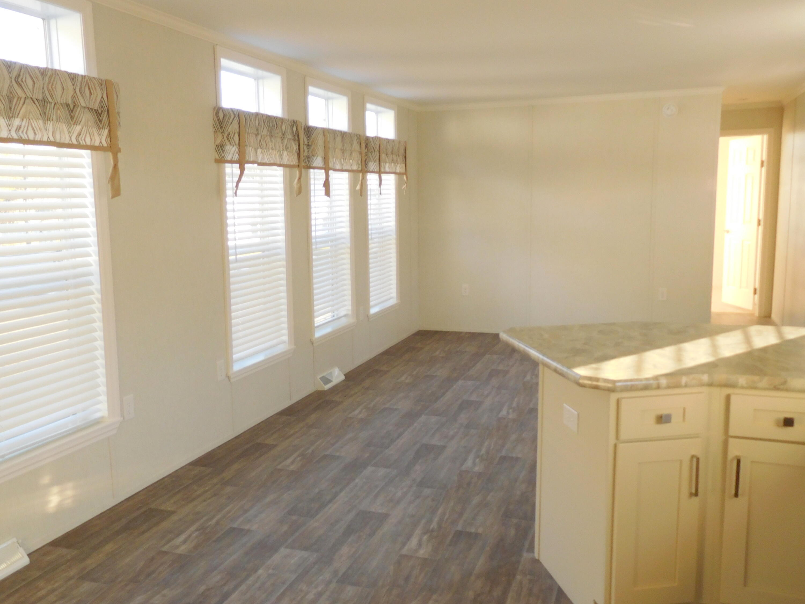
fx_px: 651
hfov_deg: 63.4
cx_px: 402
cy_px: 302
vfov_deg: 49.7
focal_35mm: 28
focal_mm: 5
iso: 160
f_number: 3.5
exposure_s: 1/30
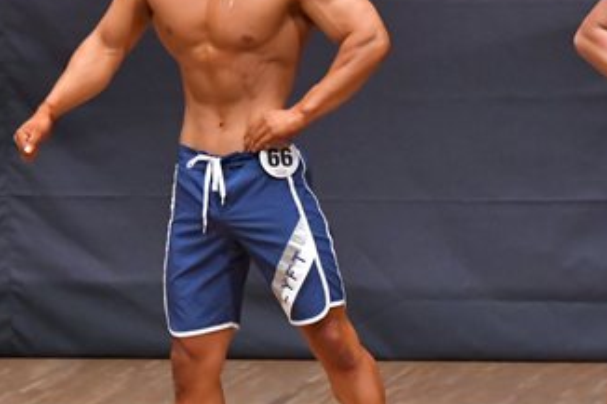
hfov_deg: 3.6
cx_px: 435
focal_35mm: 570
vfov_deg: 2.4
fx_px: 9606
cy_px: 244
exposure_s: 1/400
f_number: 5.6
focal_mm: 160
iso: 6400
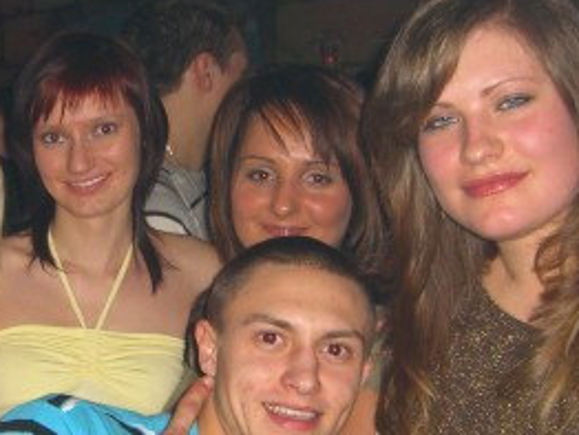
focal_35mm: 87
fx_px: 1457
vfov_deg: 17.0
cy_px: 296
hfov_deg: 22.3
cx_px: 155
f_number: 2.8
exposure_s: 1/60
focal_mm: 7.9
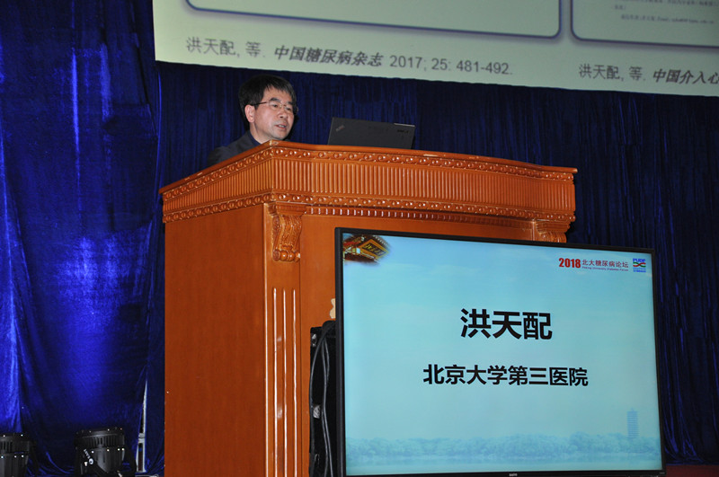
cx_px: 360
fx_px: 1735
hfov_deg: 23.4
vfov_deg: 15.7
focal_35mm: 87
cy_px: 238
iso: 800
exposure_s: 1/60
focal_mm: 58
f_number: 5
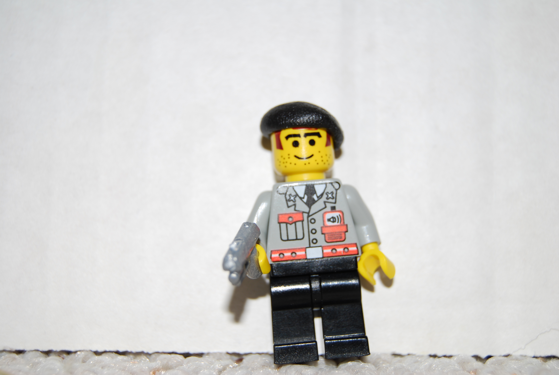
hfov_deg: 33.4
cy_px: 188
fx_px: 933
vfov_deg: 22.7
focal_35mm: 60
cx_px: 280
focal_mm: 40
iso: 100
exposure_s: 1/125
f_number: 5
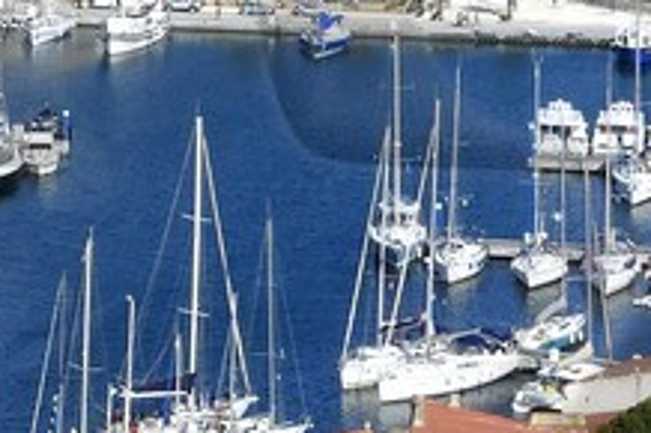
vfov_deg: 6.3
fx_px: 3849
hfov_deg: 9.4
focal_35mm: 213
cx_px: -281
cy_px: -317
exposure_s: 1/160
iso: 200
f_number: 16
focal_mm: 29
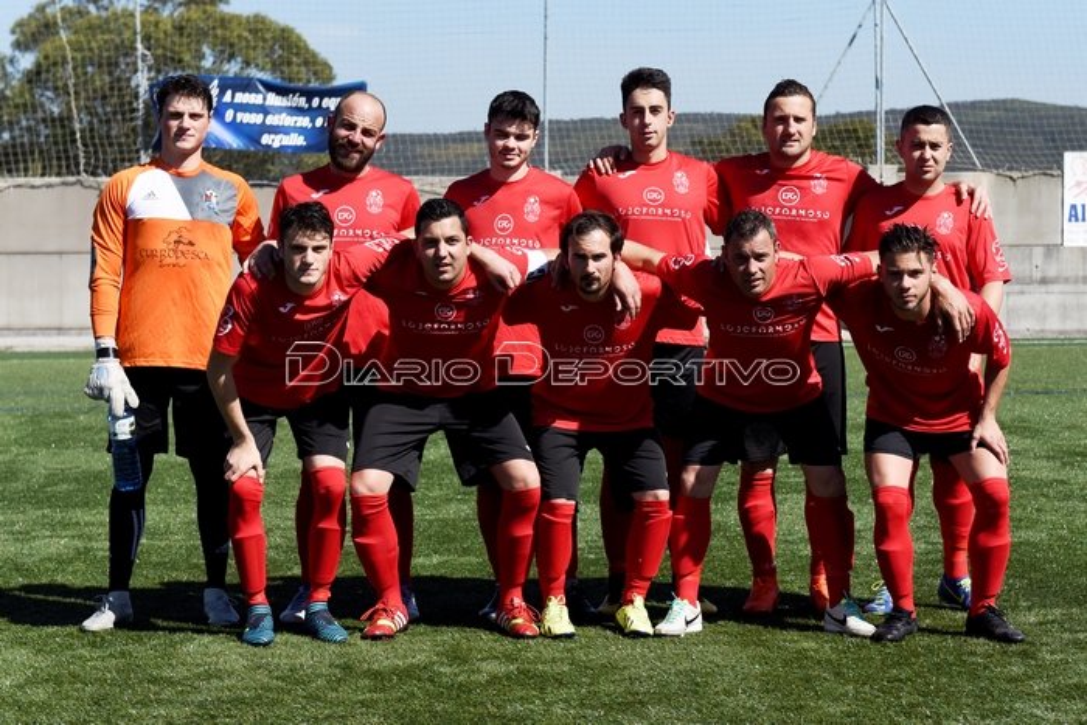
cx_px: 544
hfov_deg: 28.8
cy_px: 362
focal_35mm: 70
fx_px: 2114
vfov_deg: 19.5
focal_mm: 70
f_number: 7.1
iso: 800
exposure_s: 1/4000
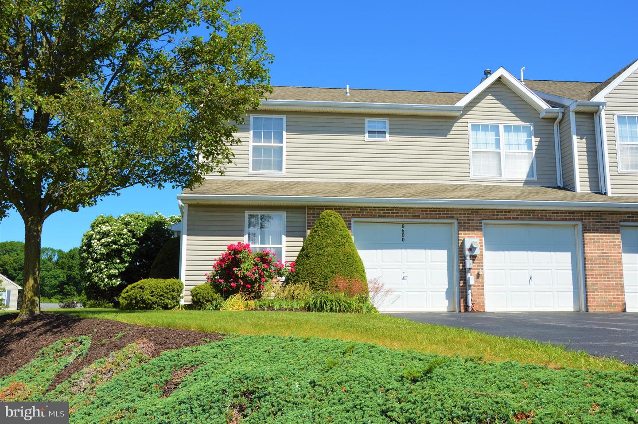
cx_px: 319
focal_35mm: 33
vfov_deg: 39.9
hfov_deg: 57.3
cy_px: 212
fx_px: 584
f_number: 8
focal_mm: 22
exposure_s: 1/250
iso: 100
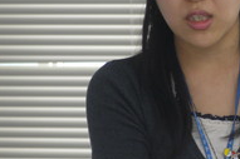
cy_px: 58
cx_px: 278
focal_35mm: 562
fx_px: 3743
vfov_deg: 2.4
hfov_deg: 3.7
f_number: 4.7
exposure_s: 1/80
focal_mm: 103
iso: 400
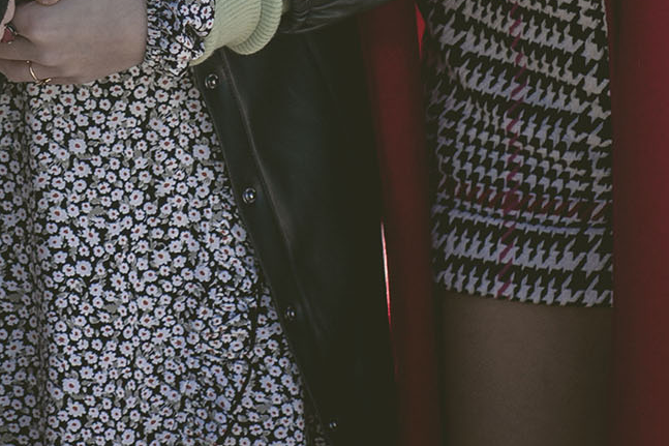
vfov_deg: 3.5
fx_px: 7320
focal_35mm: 394
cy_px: -421
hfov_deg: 5.2
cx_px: 226
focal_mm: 85
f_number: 2.8
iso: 100
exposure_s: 1/1600
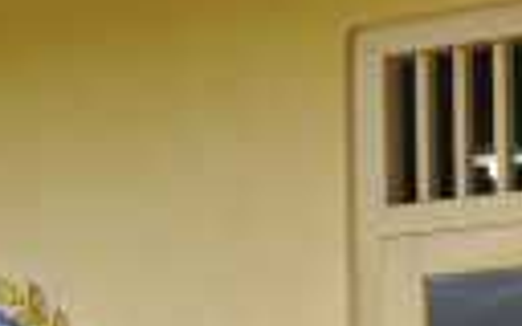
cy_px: 530
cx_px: -302
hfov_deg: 12.6
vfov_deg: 8.1
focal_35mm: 157
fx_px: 2234
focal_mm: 22
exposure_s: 1/60
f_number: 14
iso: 200
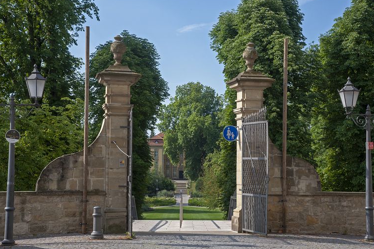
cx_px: 187
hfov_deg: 28.9
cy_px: 125
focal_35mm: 70
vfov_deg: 19.4
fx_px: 727
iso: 200
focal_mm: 66
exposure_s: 1/400
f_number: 10
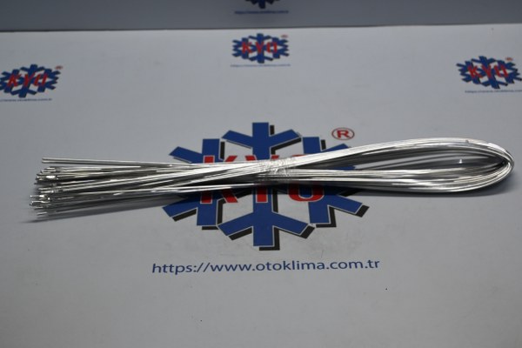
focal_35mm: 57
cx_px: 261
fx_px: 826
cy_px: 174
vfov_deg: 23.8
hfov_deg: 35.1
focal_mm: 38
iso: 560
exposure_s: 1/125
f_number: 5.6
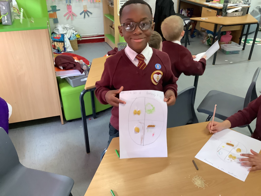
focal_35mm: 31
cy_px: 98
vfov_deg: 45.4
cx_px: 130
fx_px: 234
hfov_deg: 58.4
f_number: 2.4
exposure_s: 1/50
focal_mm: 3.3
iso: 250
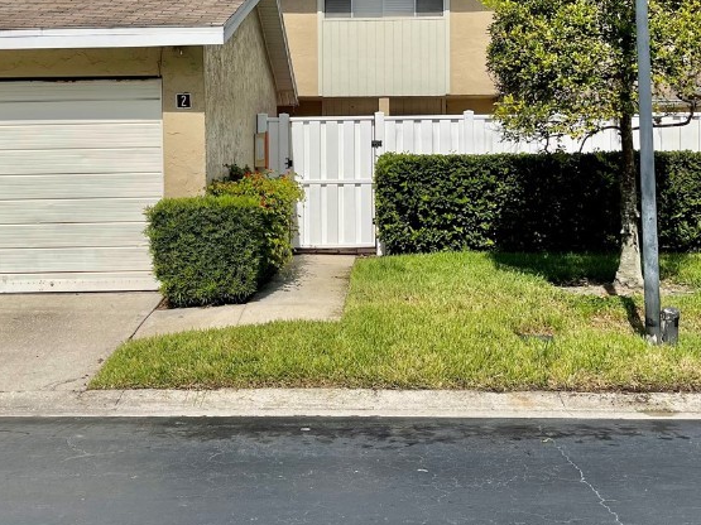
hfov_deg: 39.7
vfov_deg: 30.0
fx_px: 972
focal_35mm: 48
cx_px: 339
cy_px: 169
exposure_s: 1/7407
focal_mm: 5.1
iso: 32
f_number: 1.6
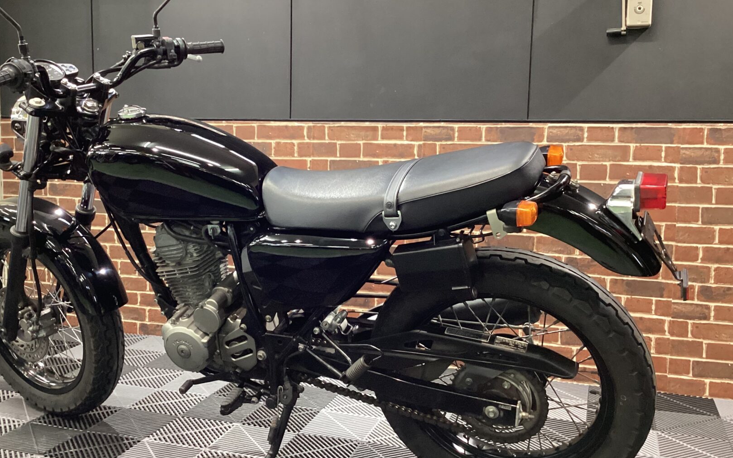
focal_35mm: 39
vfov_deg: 32.8
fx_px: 779
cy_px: 224
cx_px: 326
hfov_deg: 50.3
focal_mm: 3.3
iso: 400
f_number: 2.4
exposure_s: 1/30
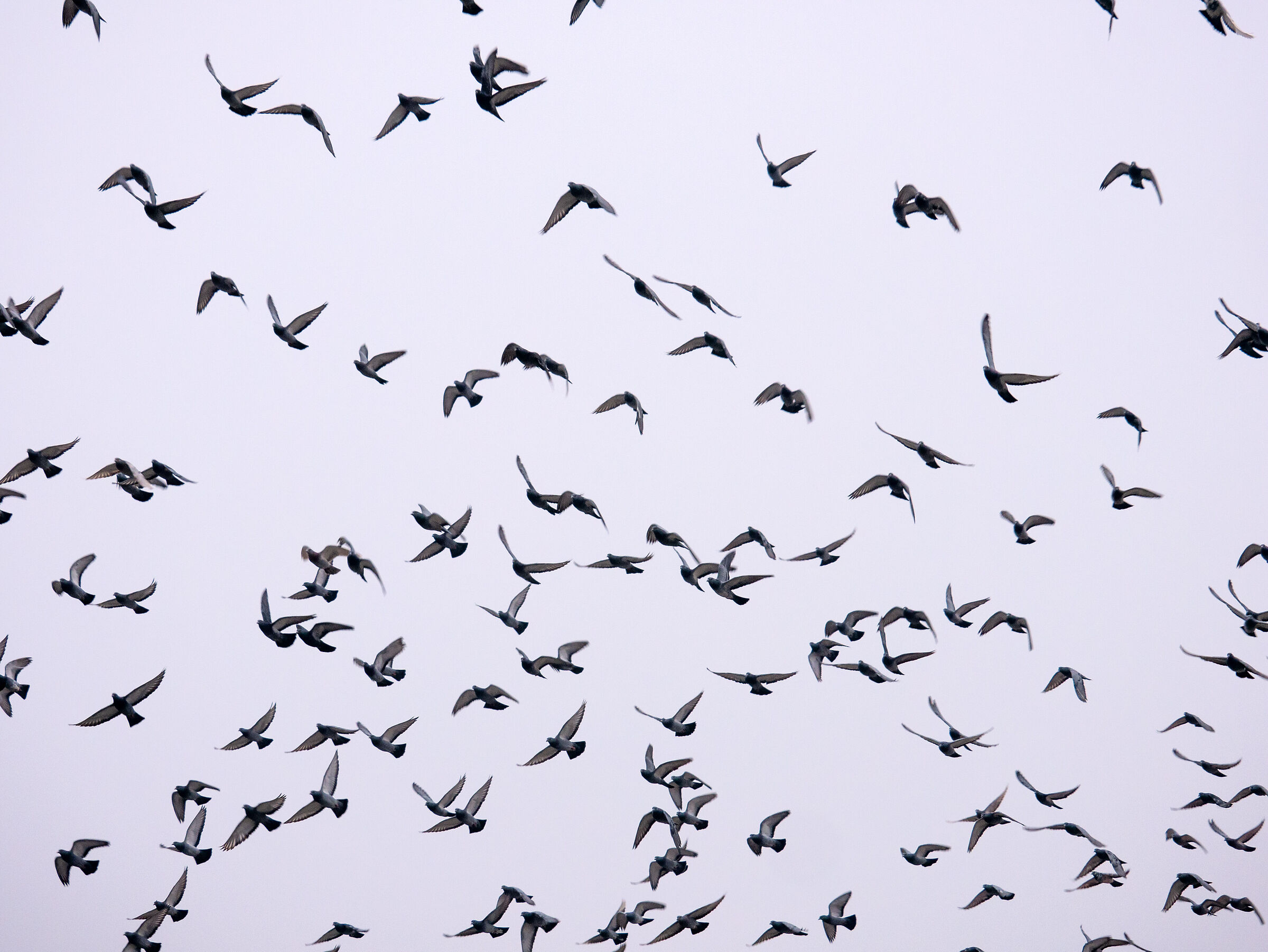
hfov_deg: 12.8
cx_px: 634
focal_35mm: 154
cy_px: 476
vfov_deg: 9.6
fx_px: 5643
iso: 200
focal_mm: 77
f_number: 5.6
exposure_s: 1/400
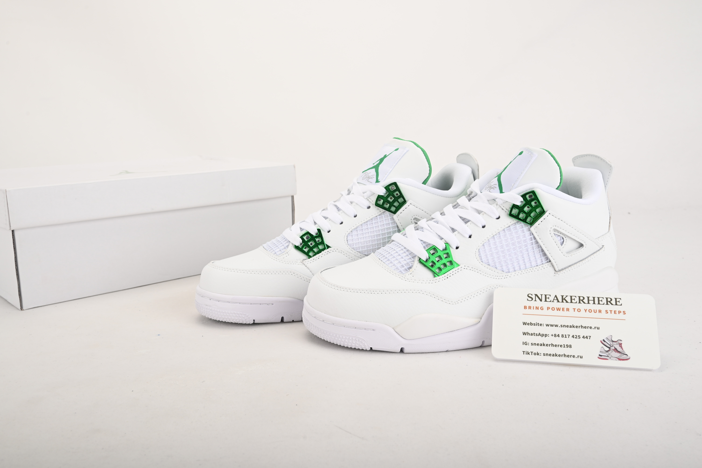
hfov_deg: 55.8
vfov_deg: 38.9
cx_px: 351
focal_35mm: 34
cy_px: 234
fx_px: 663
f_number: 13
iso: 100
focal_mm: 34
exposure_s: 1/200
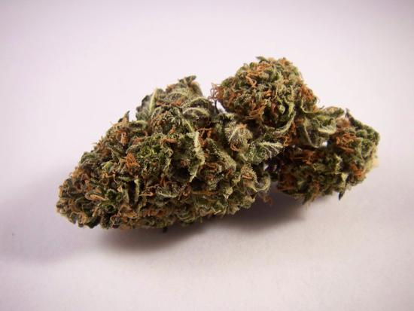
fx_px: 455
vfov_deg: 37.7
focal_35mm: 38
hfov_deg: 49.0
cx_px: 207
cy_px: 156
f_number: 3.9
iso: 200
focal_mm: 6.3
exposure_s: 1/8
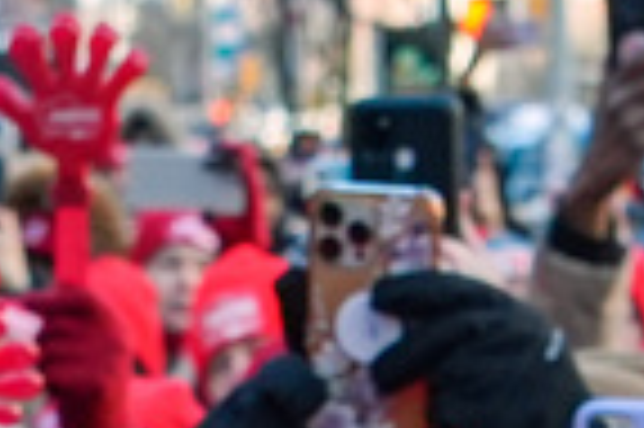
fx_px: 4985
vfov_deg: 4.7
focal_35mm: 279
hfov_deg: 7.4
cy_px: 1228
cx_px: 54
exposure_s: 1/640
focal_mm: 26
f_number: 4.5
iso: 800
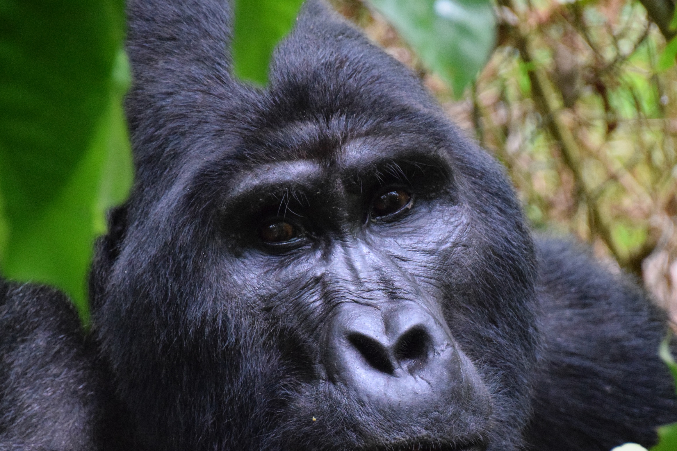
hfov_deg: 6.9
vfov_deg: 4.6
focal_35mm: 300
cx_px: 378
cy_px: 280
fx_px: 5635
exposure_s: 1/320
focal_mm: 155
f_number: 6
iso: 6400
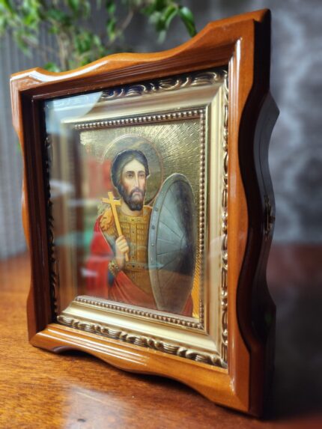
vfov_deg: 73.9
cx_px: 161
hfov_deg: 58.9
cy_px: 214
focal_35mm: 23
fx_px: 285
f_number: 1.8
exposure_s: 1/100
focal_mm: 5.4
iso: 400
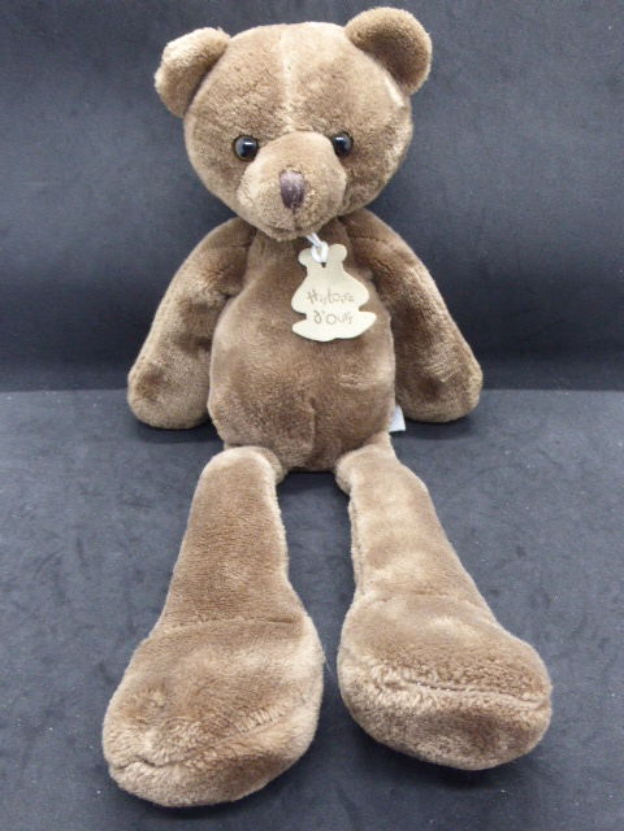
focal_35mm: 35
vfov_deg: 52.6
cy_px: 416
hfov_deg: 40.7
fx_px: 841
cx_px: 312
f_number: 3.7
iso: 400
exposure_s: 1/20
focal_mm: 6.1
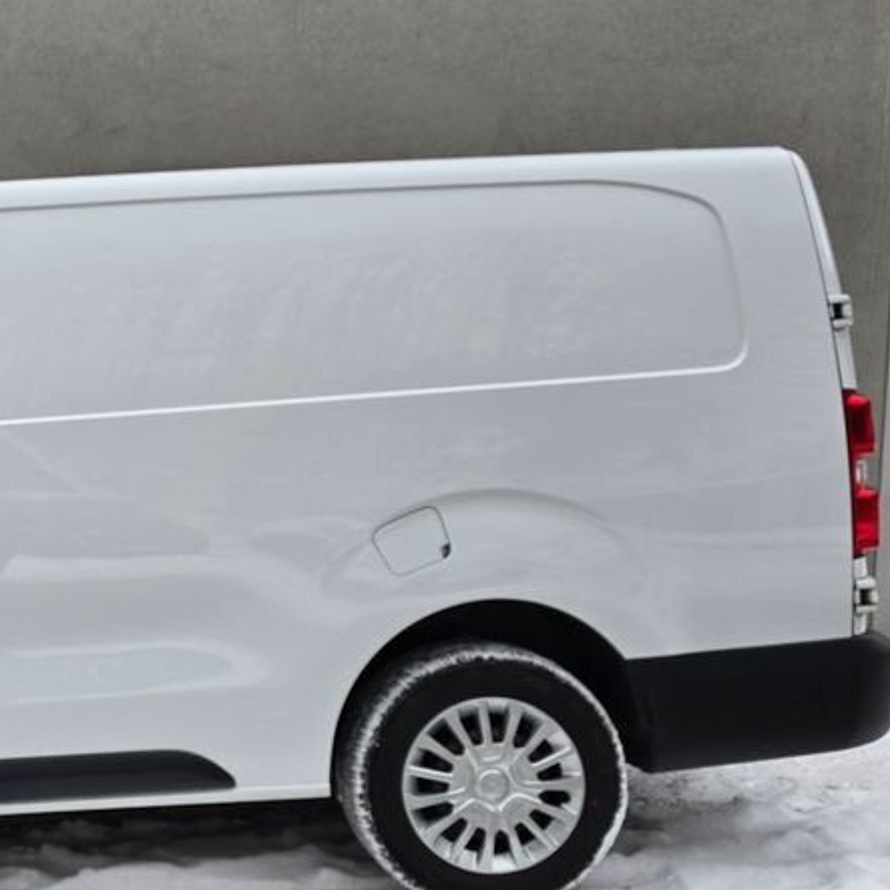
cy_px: 474
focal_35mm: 47
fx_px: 1367
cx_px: -62
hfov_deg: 32.3
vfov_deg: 36.0
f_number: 1.7
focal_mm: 6.3
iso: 25
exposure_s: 1/180
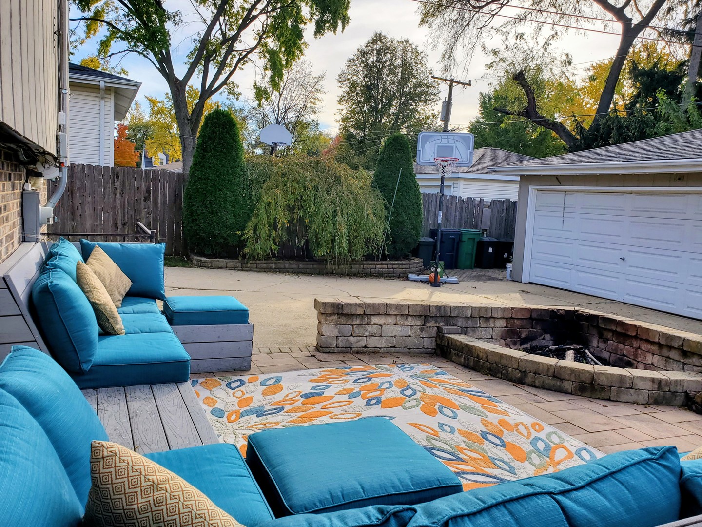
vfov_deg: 53.1
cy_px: 264
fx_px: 527
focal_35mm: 26
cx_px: 351
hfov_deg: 67.3
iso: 50
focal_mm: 4.3
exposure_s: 1/1087
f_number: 2.4
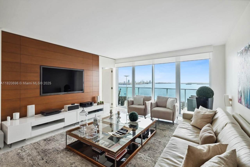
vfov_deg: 73.8
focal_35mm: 16
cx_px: 125
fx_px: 111
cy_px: 84
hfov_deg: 96.7
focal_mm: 16
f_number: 10
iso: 200
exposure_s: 1/30
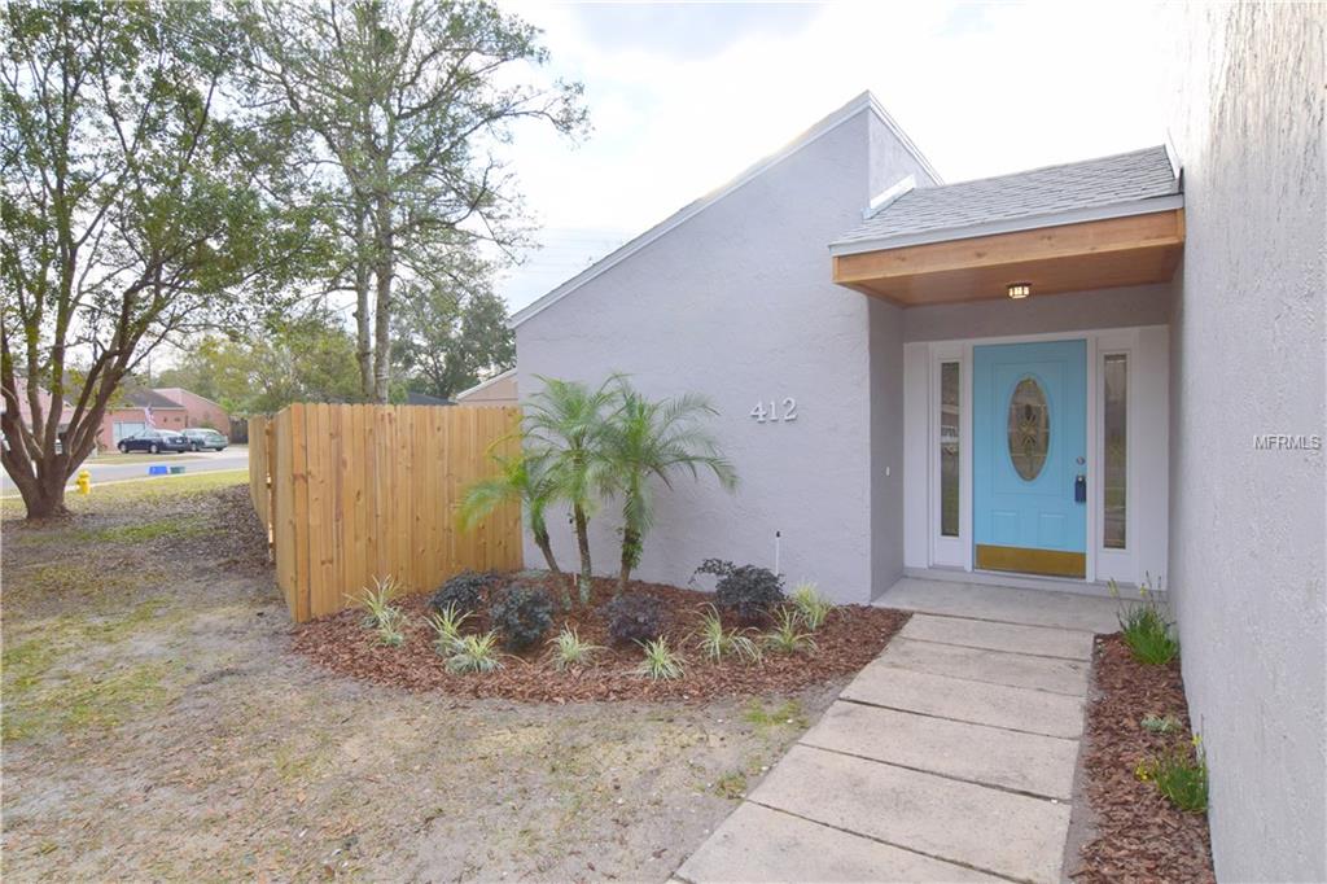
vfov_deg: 63.2
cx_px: 664
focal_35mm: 20
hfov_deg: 85.4
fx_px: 719
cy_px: 442
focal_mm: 13
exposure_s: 1/320
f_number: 10
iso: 400
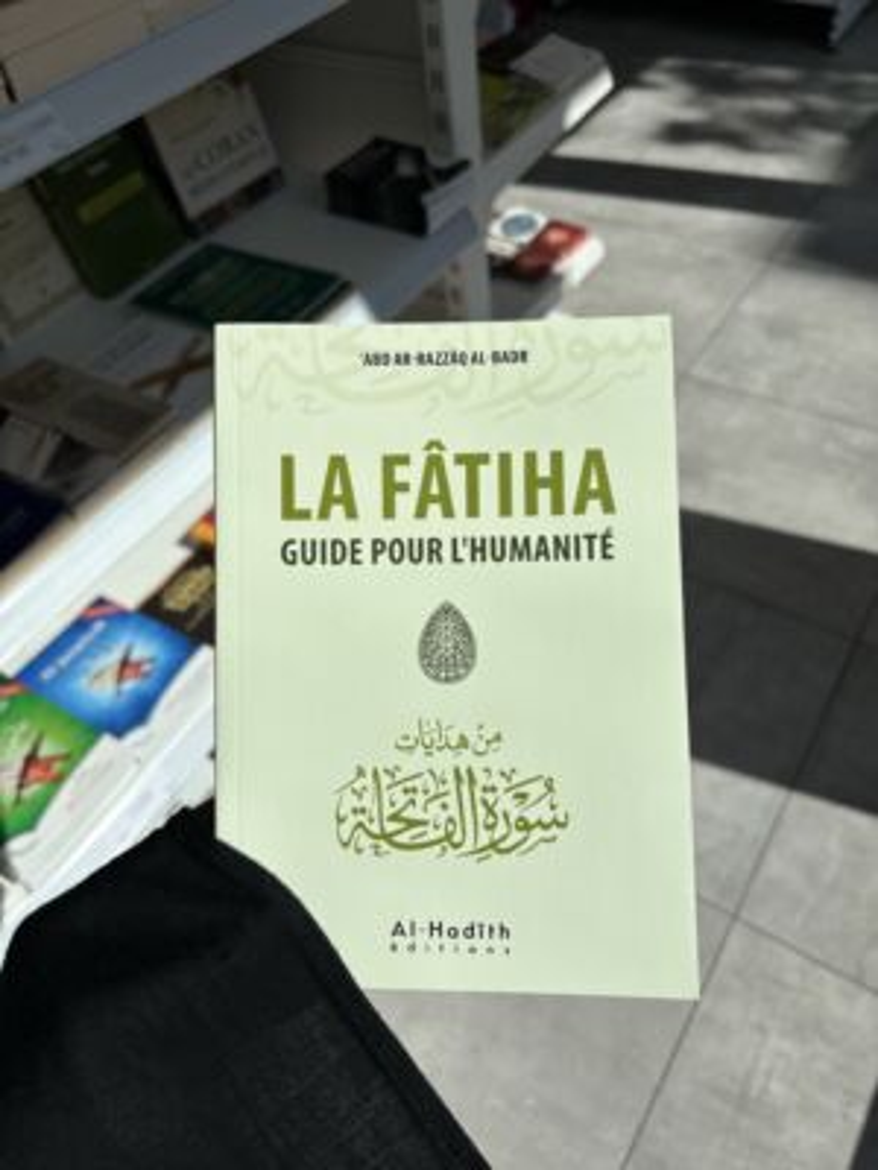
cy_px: 585
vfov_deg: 67.3
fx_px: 879
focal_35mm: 26
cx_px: 439
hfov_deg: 53.1
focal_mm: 5.96
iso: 50
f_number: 1.6
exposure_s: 1/7194
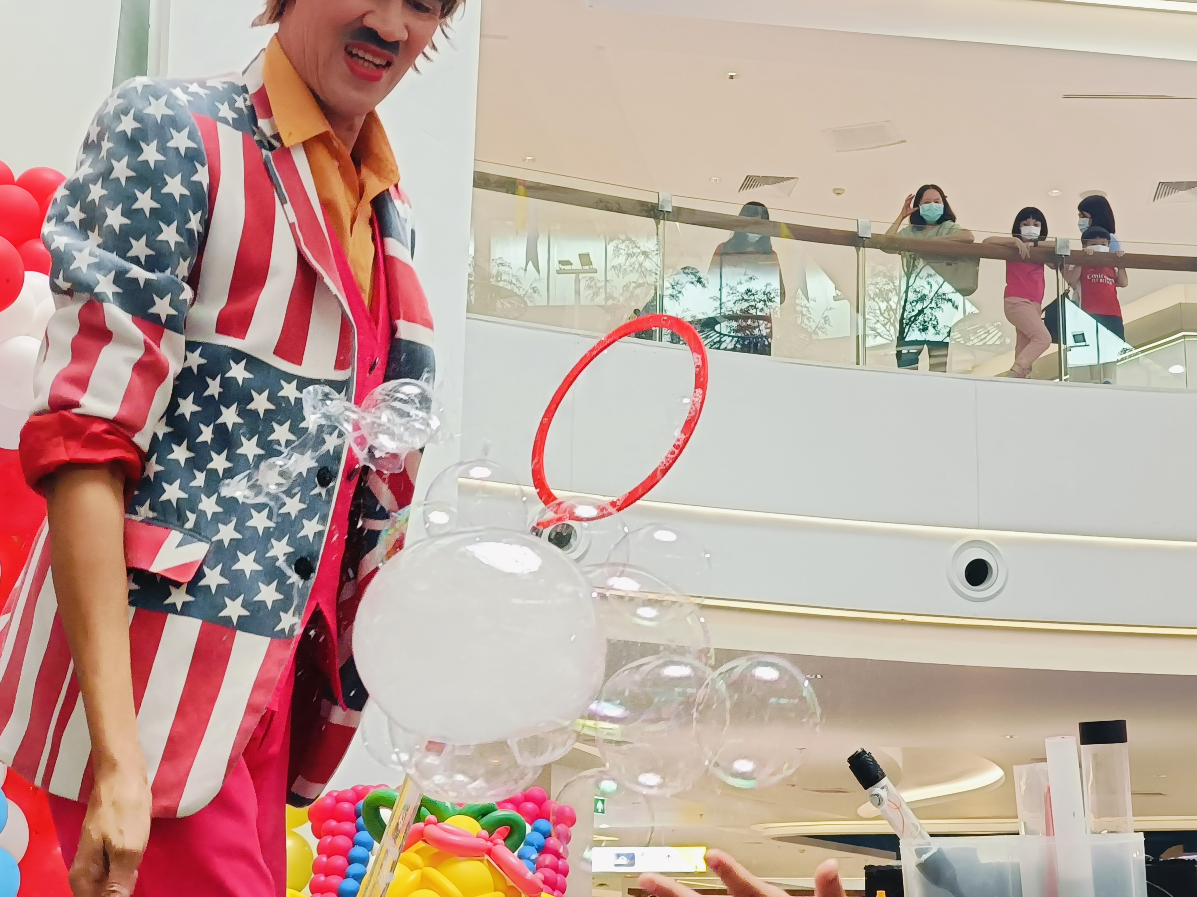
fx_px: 1971
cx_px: 598
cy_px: 448
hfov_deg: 33.8
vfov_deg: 25.7
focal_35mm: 57
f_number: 2
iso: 1131
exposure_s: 1/298
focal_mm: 7.08
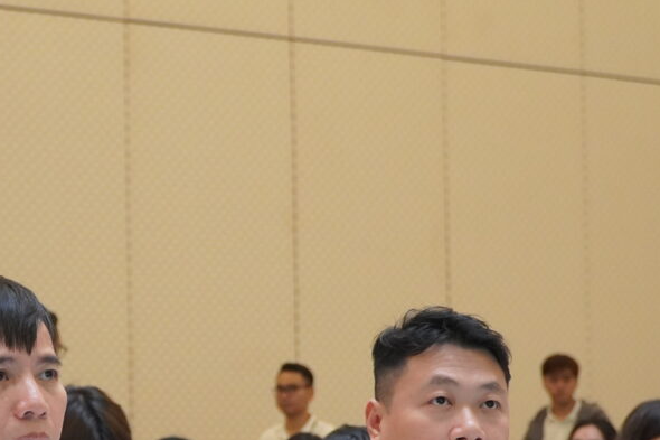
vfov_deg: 11.7
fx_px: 2126
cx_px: 143
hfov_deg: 17.5
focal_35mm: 116
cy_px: 437
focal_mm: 38
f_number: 4
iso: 2500
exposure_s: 1/160
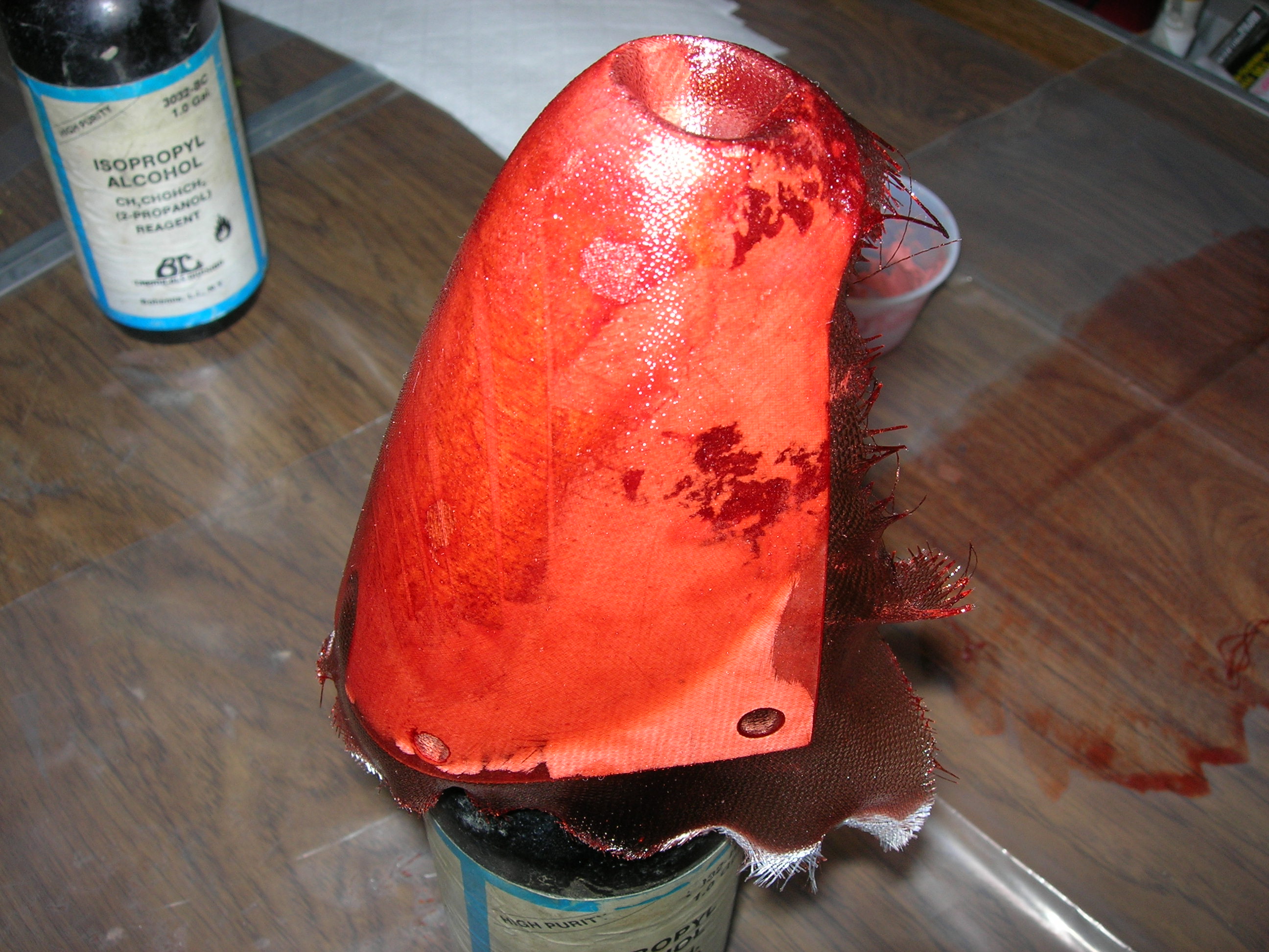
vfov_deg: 37.7
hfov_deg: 49.0
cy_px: 476
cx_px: 634
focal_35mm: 38
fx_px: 1393
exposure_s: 1/60.1
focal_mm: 7.8
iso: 64
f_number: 4.8
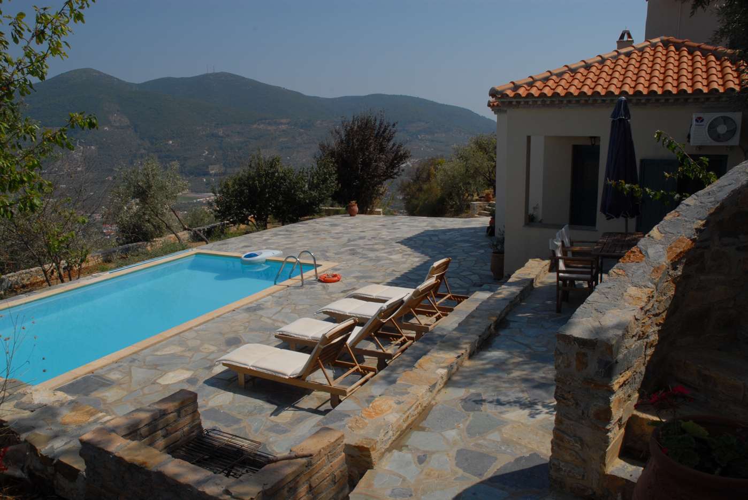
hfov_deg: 67.3
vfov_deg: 48.0
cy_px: 250
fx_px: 562
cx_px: 374
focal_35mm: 27
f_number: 18
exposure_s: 1/250
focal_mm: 18
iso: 200
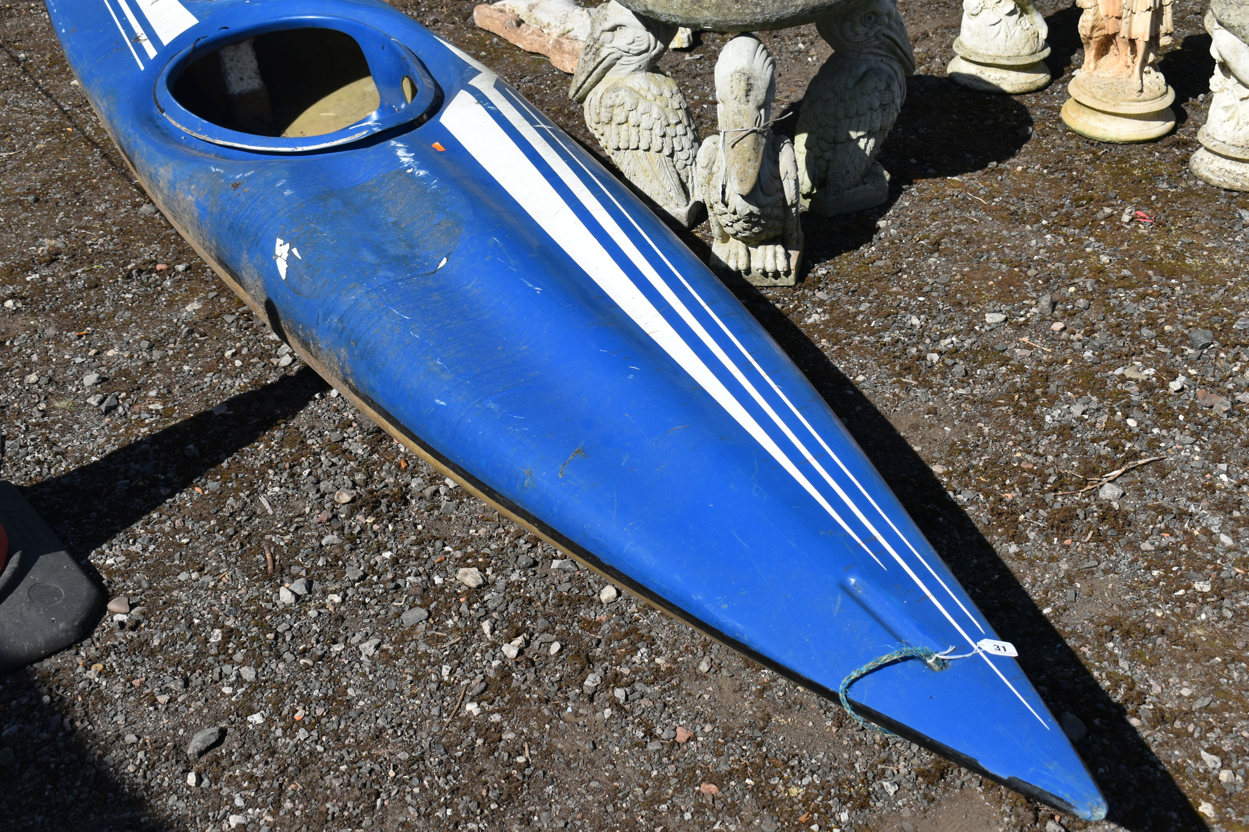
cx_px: 624
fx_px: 1821
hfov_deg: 37.9
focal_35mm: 52
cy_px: 416
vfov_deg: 25.8
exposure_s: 1/320
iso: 100
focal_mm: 35
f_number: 9
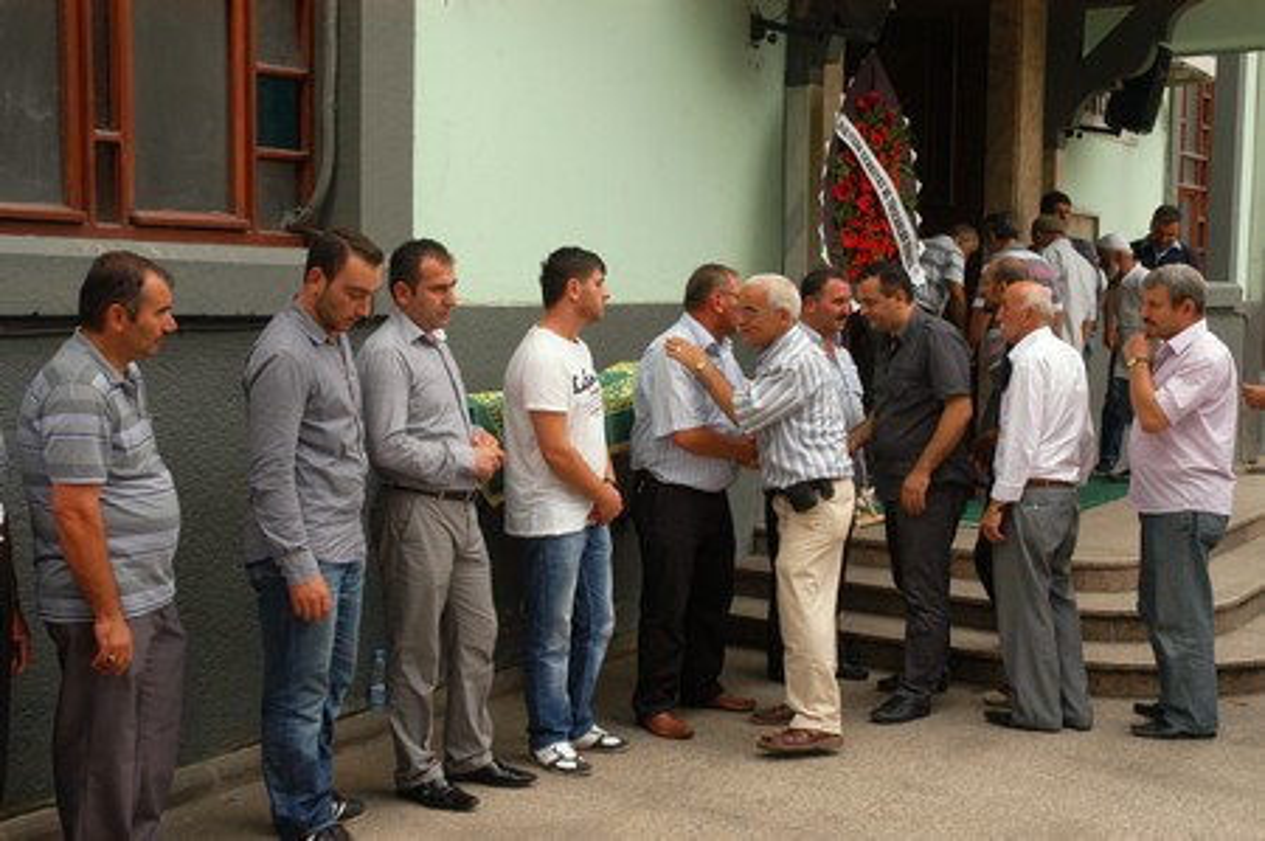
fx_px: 1632
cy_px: 420
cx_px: 632
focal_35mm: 46
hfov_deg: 42.4
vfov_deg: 28.9
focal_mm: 31
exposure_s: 1/60
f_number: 8
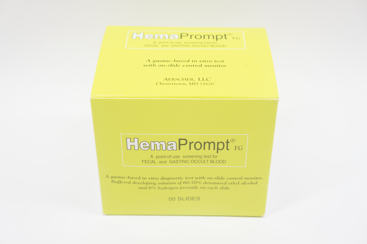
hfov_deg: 35.1
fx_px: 580
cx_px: 184
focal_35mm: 57
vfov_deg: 23.7
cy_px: 122
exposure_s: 1/80
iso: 400
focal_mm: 38
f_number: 5
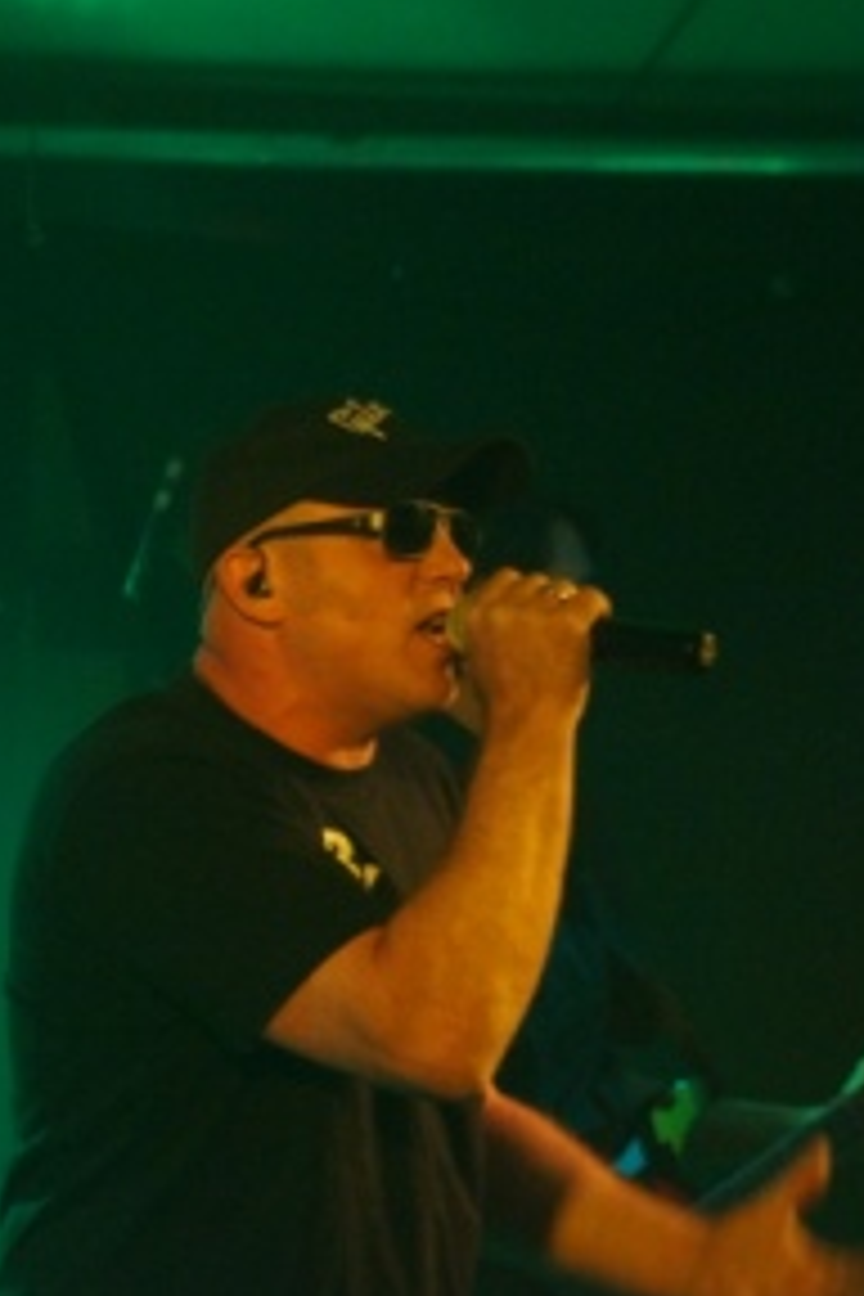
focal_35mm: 163
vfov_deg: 12.6
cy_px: 644
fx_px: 5868
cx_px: 189
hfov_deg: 8.4
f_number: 5
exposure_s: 1/80
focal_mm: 70
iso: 3200
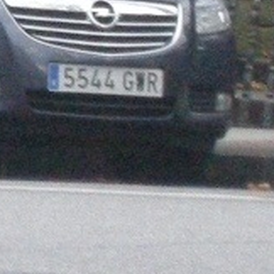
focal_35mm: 688
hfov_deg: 2.5
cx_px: -590
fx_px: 6161
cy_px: -230
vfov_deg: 2.5
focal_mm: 26.3
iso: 400
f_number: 5.3
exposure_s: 1/163
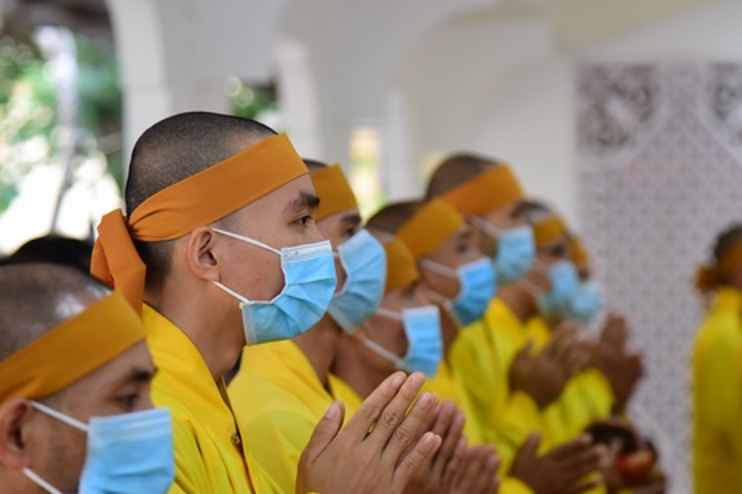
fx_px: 3461
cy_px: 274
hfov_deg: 12.2
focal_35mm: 168
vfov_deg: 8.2
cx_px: 411
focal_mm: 120
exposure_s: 1/100
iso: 2000
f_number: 4.5
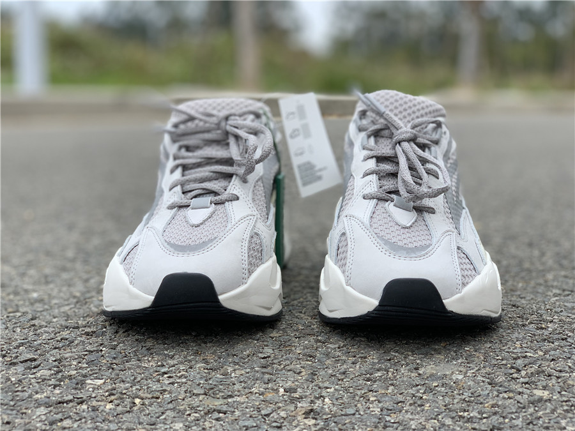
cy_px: 216
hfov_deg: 36.8
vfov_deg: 28.0
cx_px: 288
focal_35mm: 52
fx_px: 864
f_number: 2.4
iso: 16
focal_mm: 6
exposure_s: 1/685
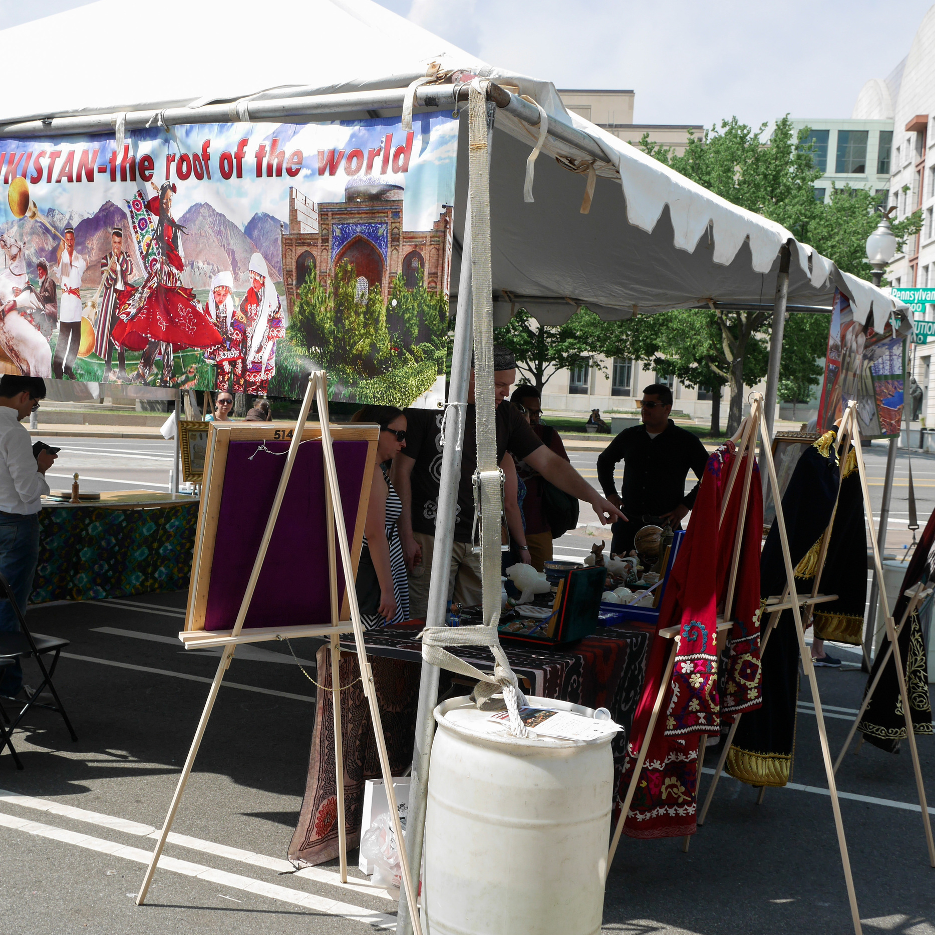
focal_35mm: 45
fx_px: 1375
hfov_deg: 37.4
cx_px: 362
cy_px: 469
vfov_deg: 37.6
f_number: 5.6
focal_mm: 19
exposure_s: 1/500
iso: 200
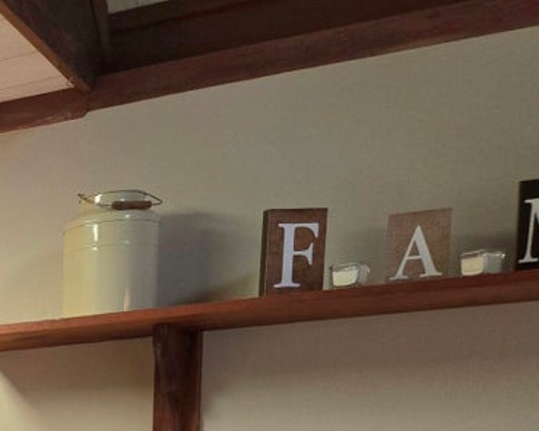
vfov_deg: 16.6
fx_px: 1324
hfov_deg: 18.4
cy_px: 675
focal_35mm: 83
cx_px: -408
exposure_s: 1/120
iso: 100
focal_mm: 5.4
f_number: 1.8
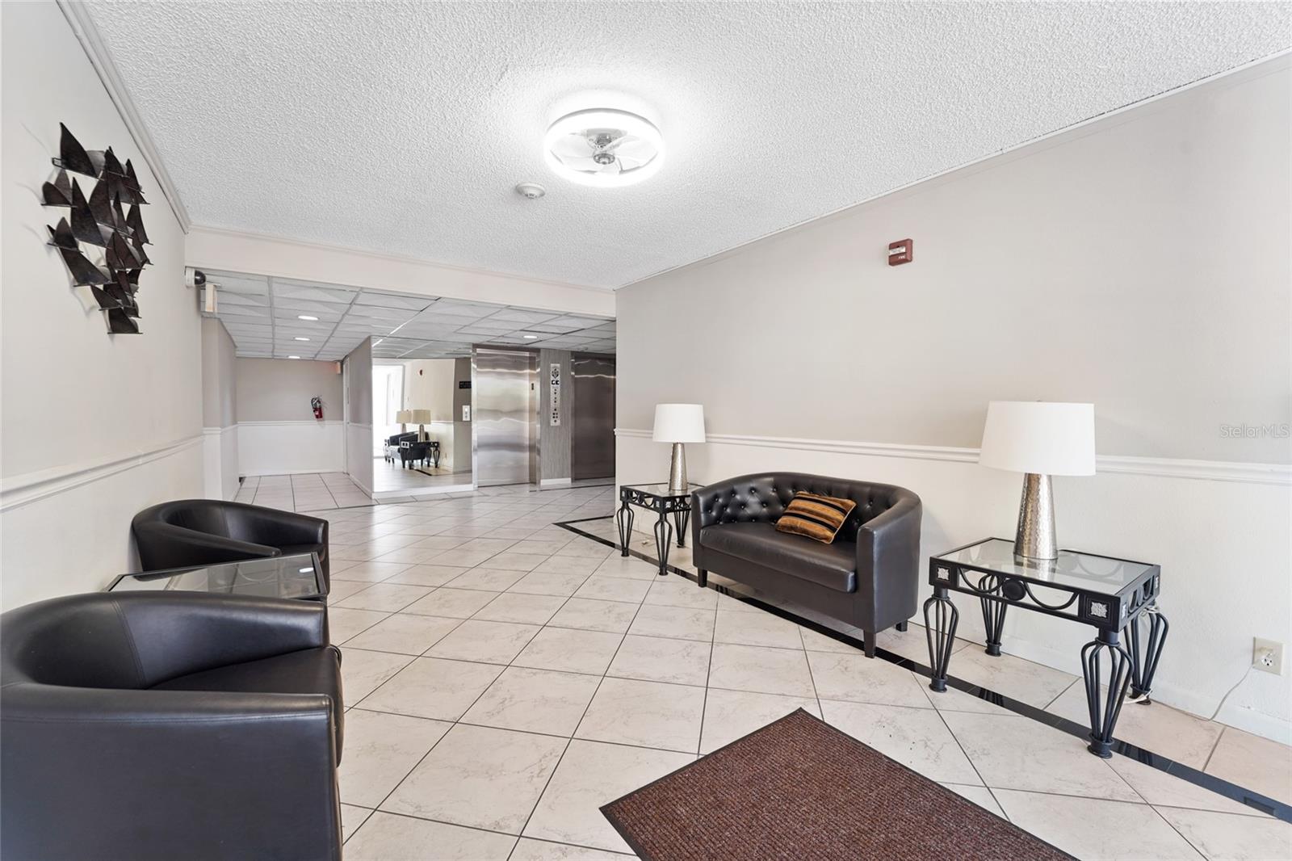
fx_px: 502
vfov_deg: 81.2
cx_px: 646
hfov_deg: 104.3
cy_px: 430
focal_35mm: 14
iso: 200
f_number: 8
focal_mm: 14
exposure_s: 1/3
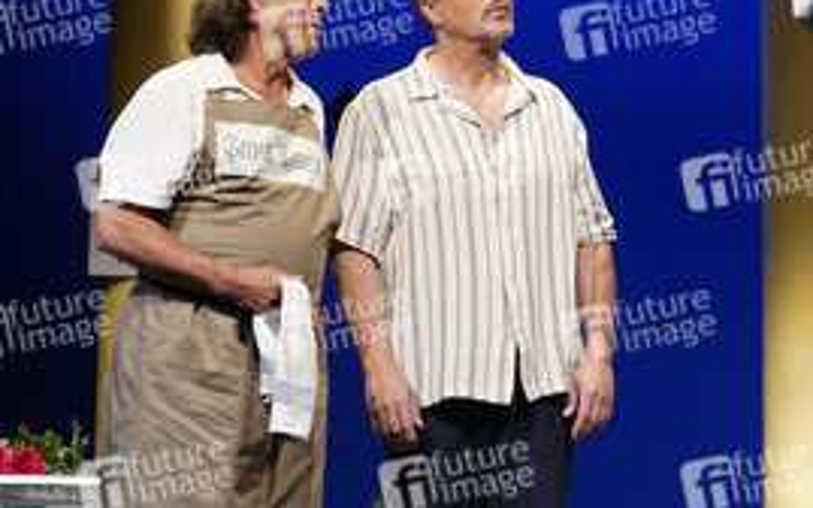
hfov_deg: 12.7
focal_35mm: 164
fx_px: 3633
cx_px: 679
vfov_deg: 8.0
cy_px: 100
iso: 1600
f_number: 7.1
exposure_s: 1/160
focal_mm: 96
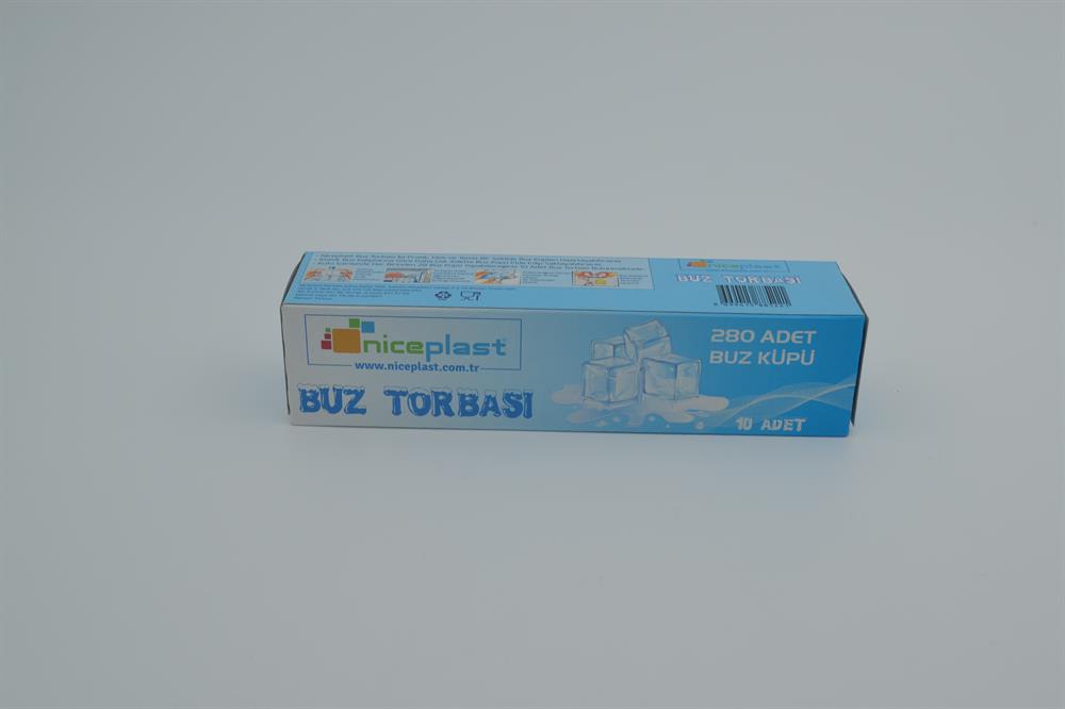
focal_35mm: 42
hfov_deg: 46.4
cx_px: 532
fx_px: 1242
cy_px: 354
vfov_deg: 31.9
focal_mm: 28
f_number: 6.3
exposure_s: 1/100
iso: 100
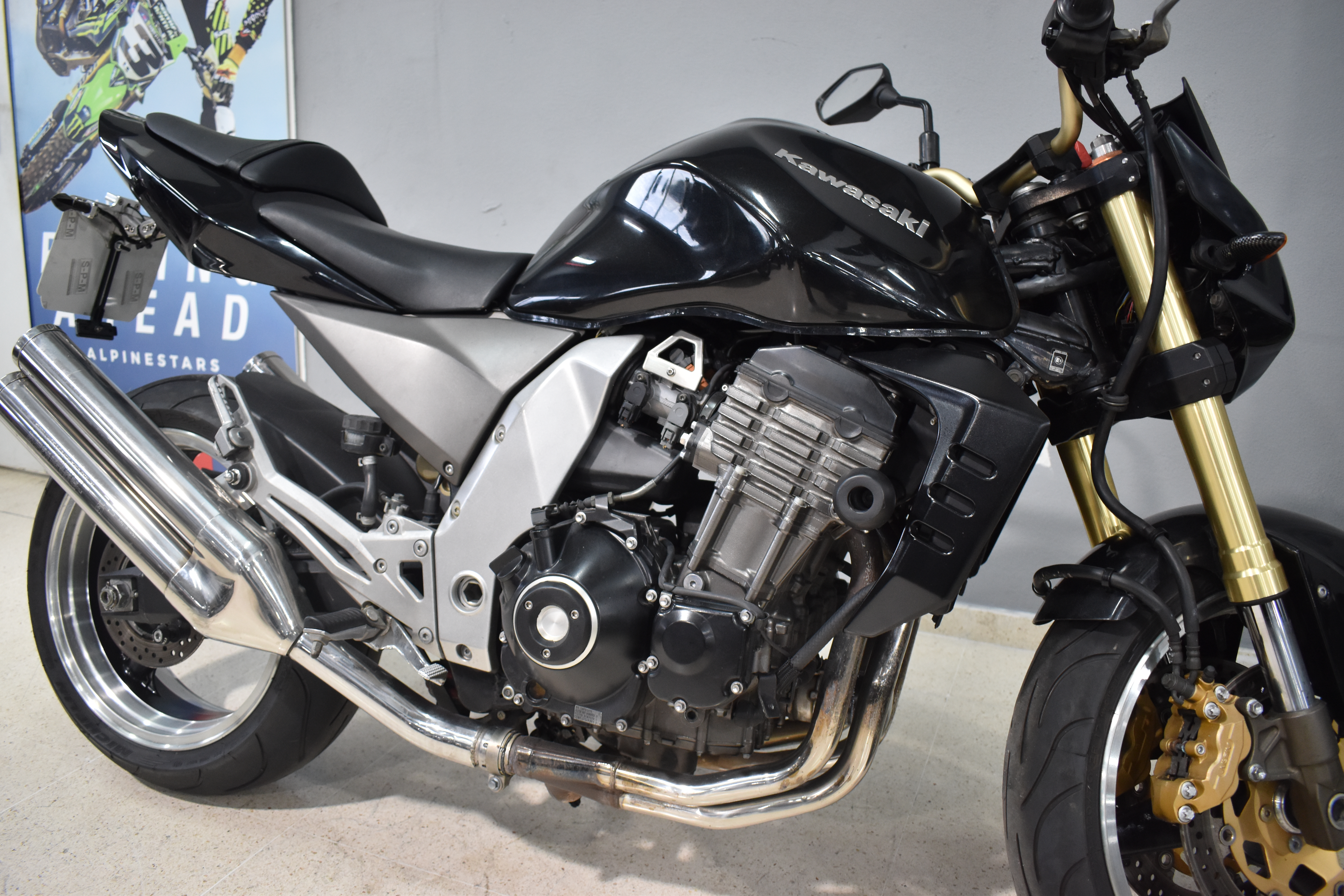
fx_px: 1008
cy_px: 448
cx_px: 672
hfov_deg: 67.4
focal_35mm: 27
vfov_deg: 47.9
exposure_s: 1/50
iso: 800
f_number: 3.5
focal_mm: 18
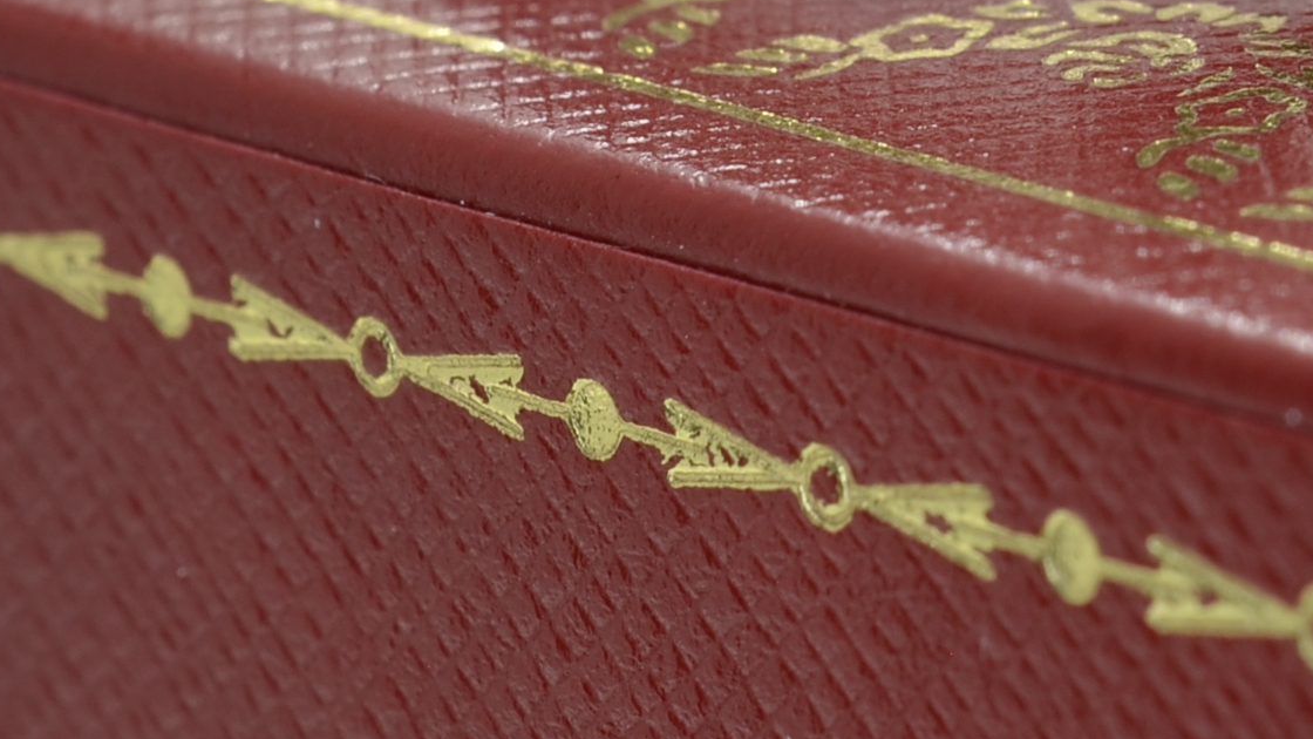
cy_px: -581
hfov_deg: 10.2
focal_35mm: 207
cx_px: 1744
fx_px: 7207
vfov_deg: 5.8
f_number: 13
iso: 100
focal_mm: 40
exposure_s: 1/13
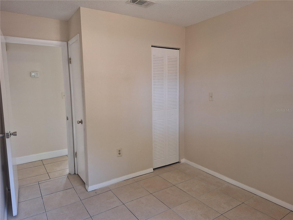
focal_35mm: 23
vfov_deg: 58.9
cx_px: 146
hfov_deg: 73.9
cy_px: 110
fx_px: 195
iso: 125
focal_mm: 5.54
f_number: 1.8
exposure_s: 1/40
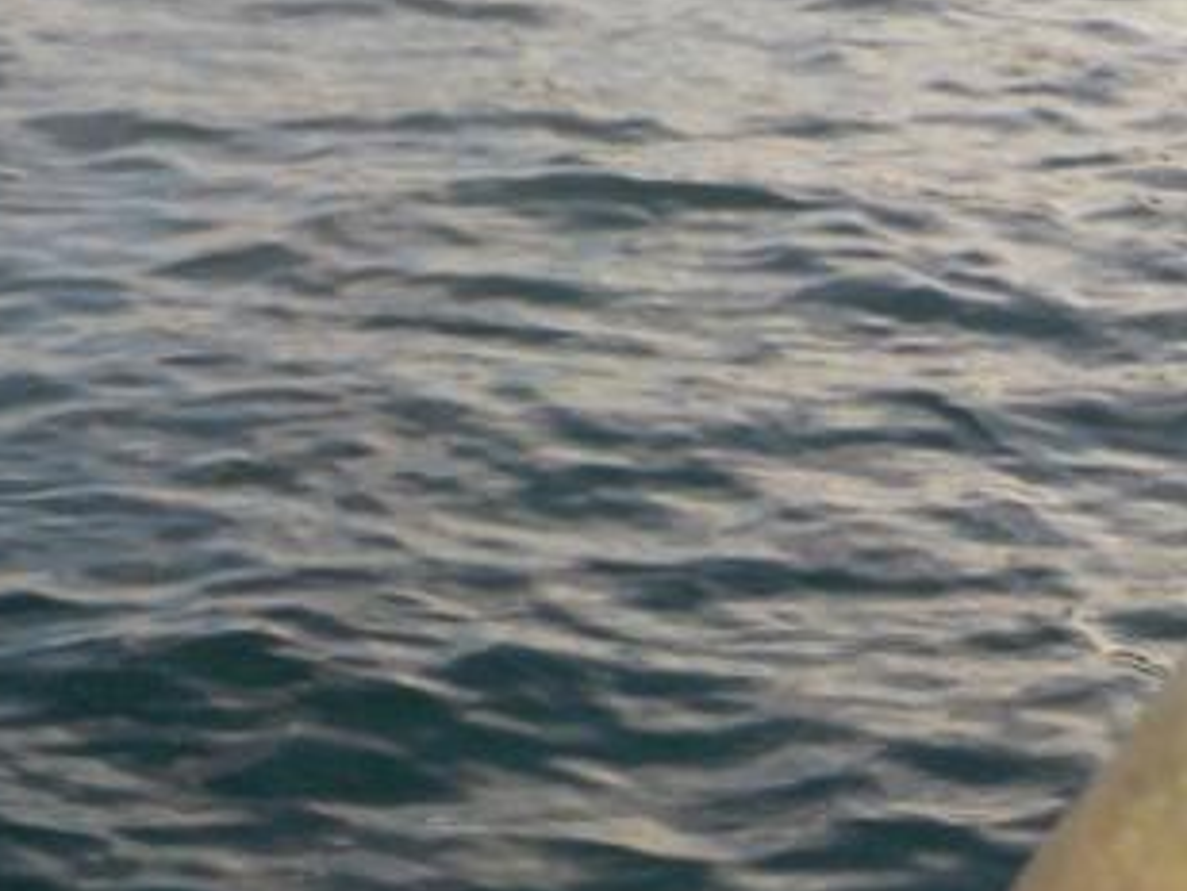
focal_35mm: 97
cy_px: 810
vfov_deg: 15.1
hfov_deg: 19.0
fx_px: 3327
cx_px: 1456
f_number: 3.3
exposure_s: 1/160
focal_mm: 4.1
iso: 125
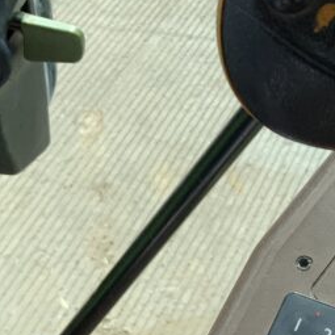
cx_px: 398
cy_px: 152
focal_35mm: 103
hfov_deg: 16.2
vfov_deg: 16.9
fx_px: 1128
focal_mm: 3
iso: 16
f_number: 1.8
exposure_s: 1/997
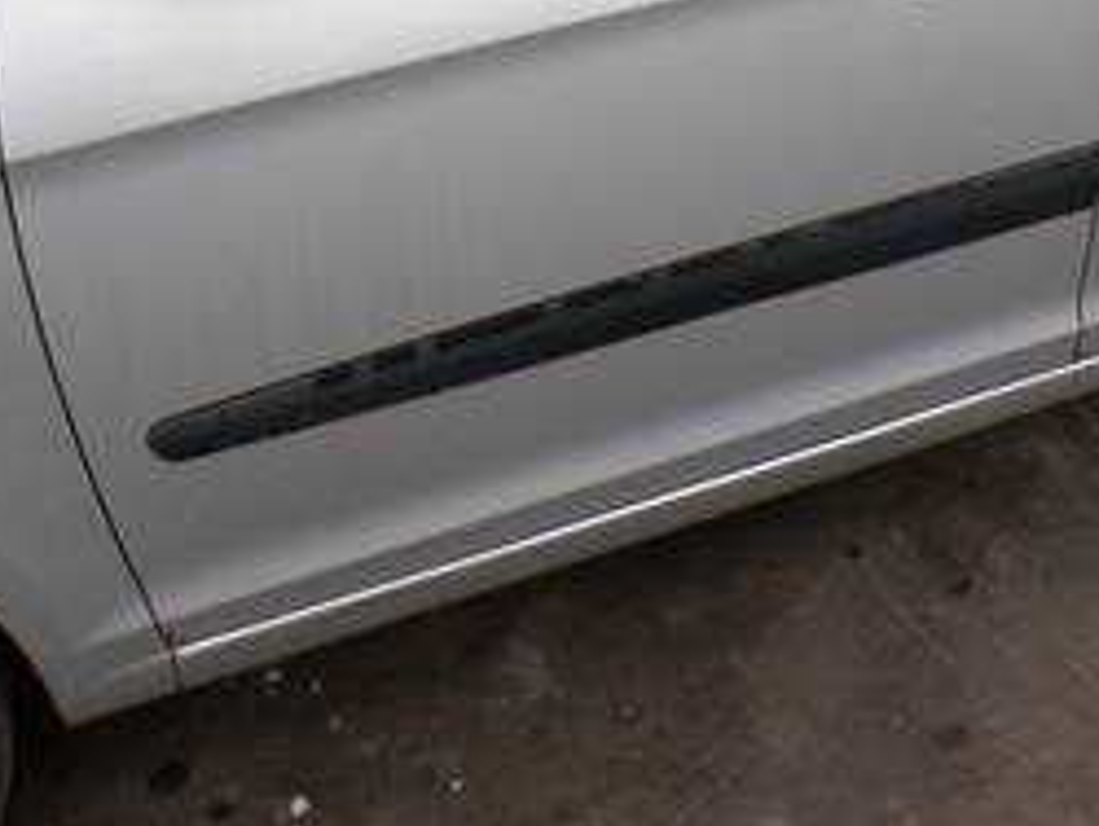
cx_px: 607
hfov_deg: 41.2
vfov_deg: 29.9
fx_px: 1462
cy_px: 48
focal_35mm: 46
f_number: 4.4
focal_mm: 4.3
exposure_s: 1/140
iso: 100
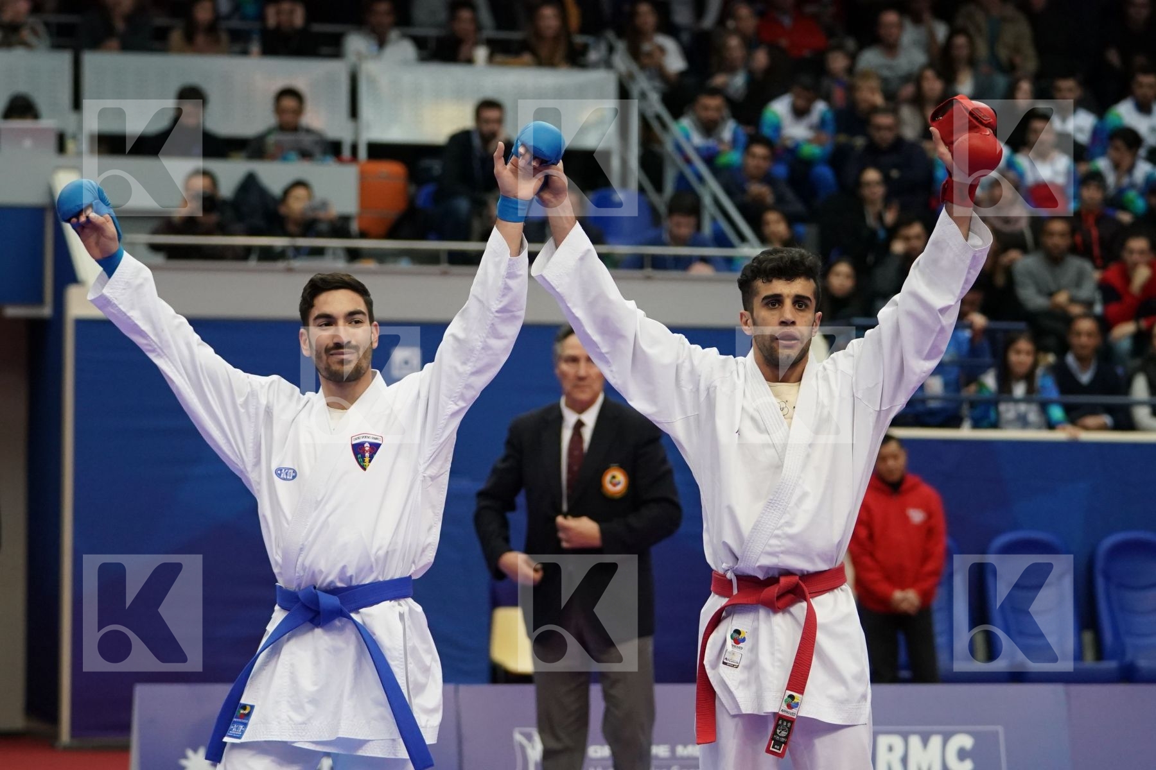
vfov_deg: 10.6
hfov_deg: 15.9
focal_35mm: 129
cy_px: 385
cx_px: 578
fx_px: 4142
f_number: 2.8
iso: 2500
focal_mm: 86
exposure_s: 1/1000
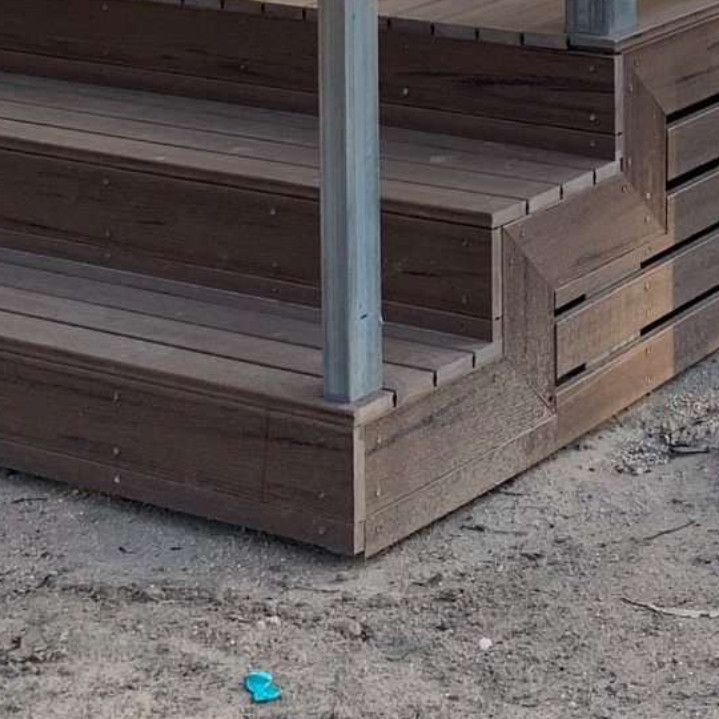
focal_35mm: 109
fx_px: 2561
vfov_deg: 14.8
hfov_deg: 15.4
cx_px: 856
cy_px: -371
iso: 25
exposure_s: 1/310
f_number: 1.8
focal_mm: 4.25
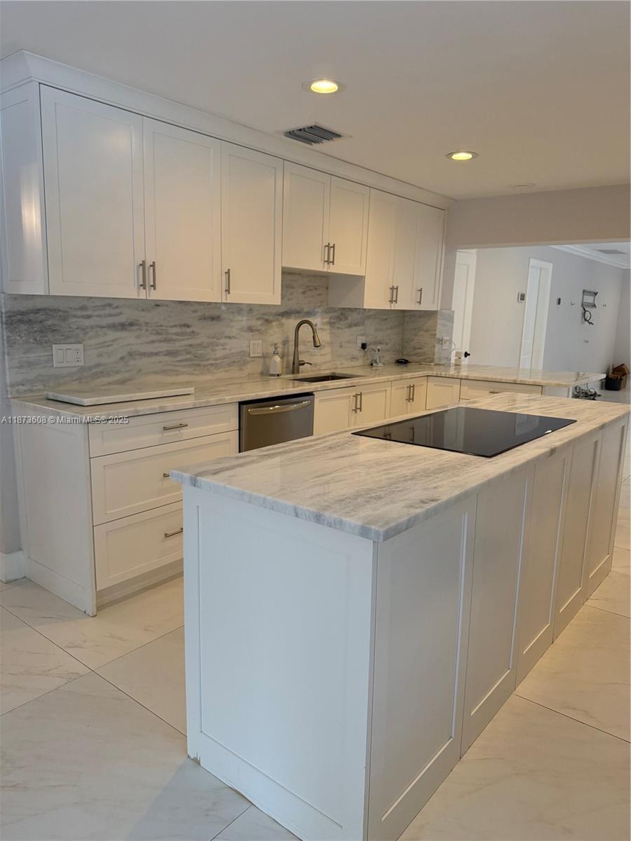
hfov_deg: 56.8
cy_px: 420
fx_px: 583
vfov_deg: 71.6
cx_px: 316
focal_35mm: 24
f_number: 1.78
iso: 200
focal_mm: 6.76
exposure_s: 1/208
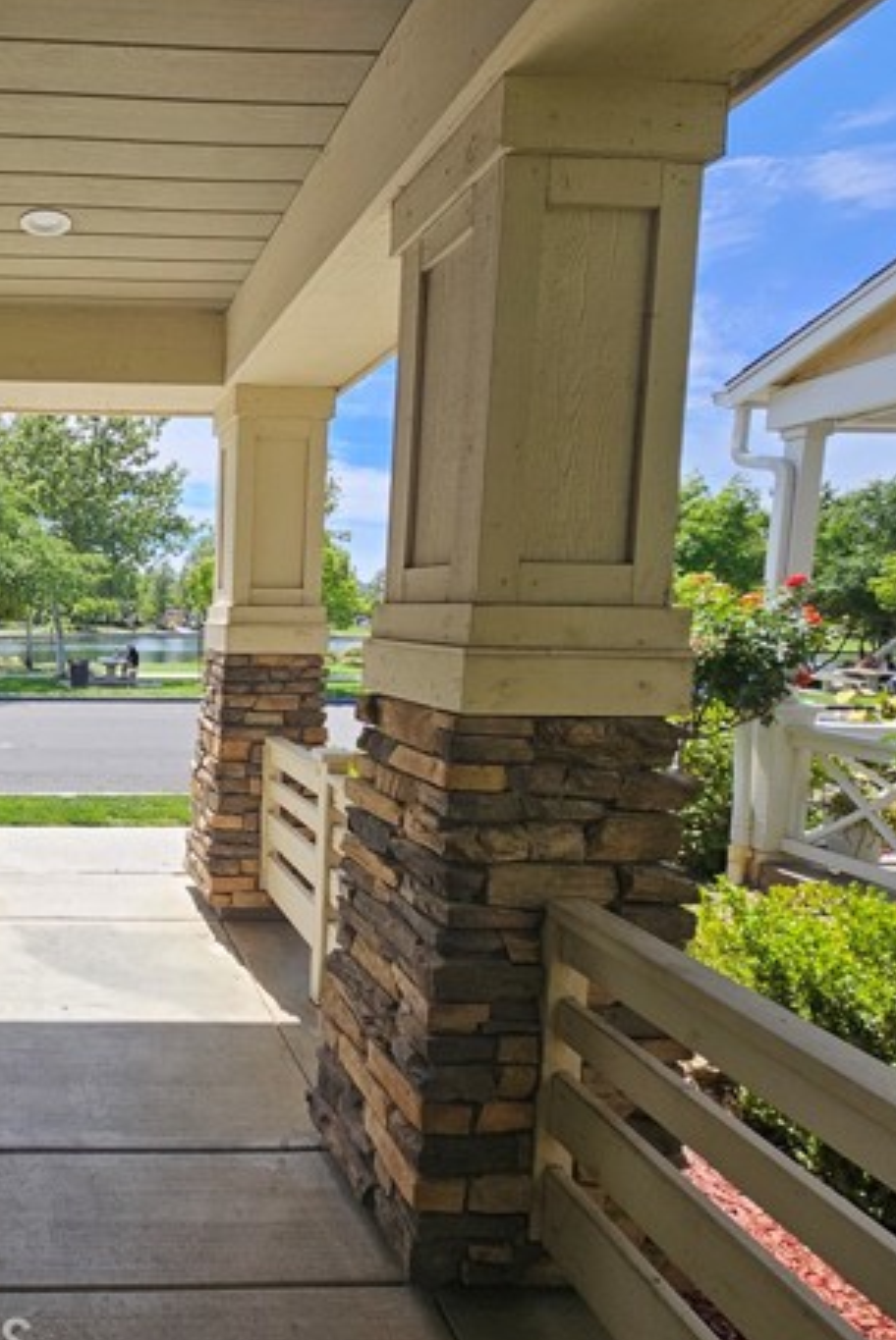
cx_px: 68
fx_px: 708
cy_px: 680
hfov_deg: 54.9
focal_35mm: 19
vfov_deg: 86.9
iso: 50
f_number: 2.2
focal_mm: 2.2
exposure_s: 1/1142
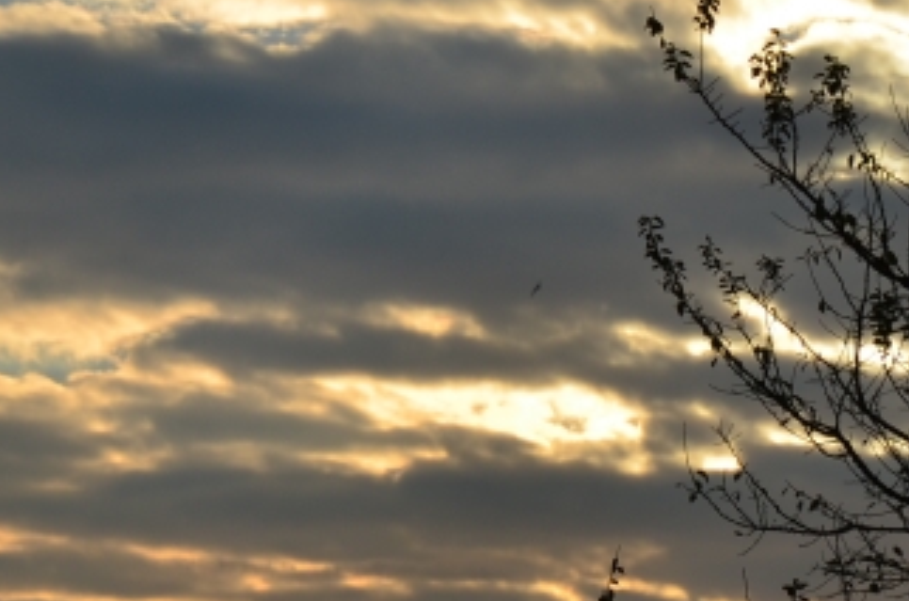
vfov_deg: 4.6
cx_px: 618
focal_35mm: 296
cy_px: 539
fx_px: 7456
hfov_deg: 7.0
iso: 100
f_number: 5.6
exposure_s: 1/640
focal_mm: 62
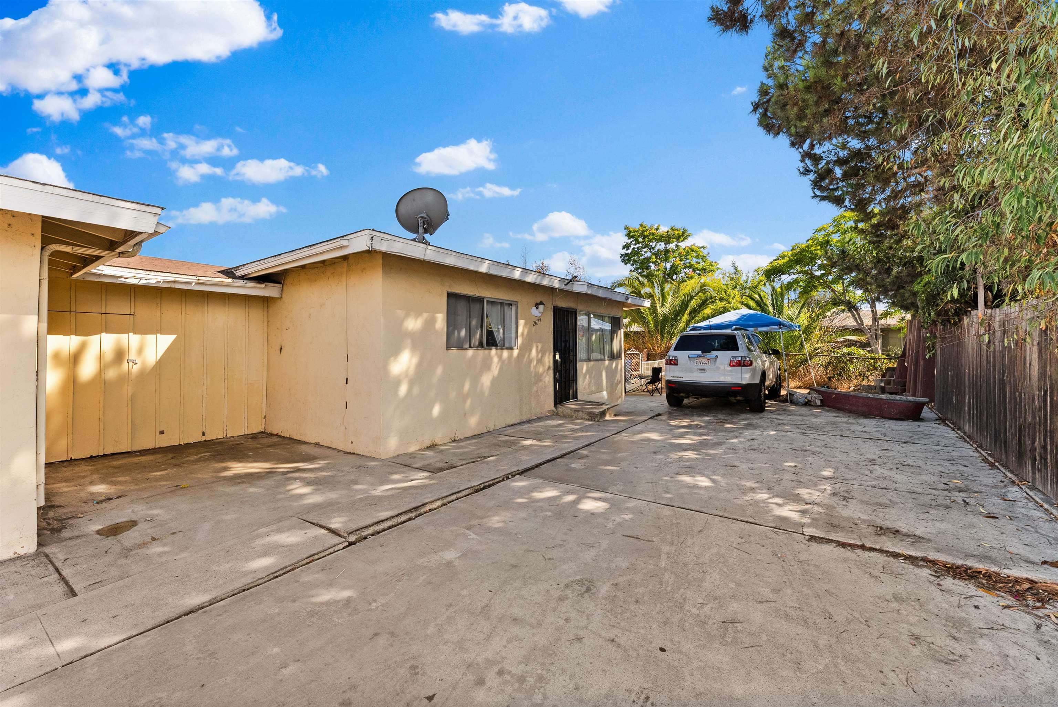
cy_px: 354
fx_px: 412
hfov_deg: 104.2
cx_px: 529
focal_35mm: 14
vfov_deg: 81.3
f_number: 10
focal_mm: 14
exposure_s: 1/250
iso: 320
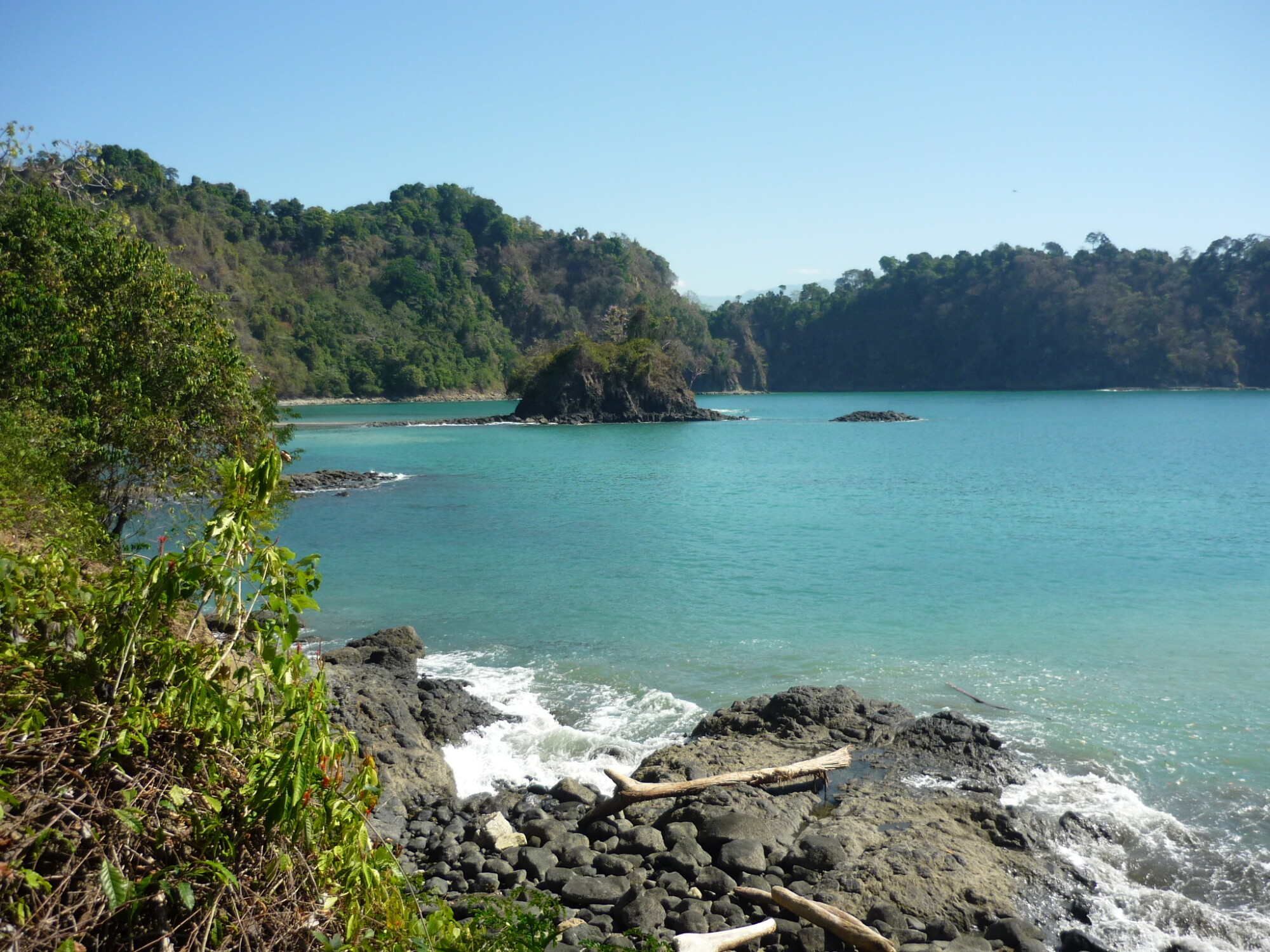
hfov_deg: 55.4
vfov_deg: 42.9
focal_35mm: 33
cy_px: 476
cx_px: 635
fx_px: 1211
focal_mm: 5.5
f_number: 8
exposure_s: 1/160
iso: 100
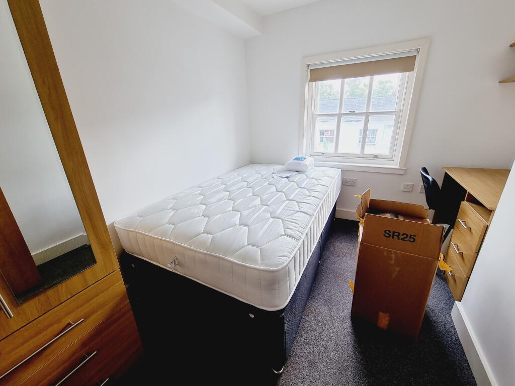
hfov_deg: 106.2
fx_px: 193
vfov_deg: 89.9
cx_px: 258
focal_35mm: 13
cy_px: 193
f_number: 2.2
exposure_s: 1/100
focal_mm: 2.2
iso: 64
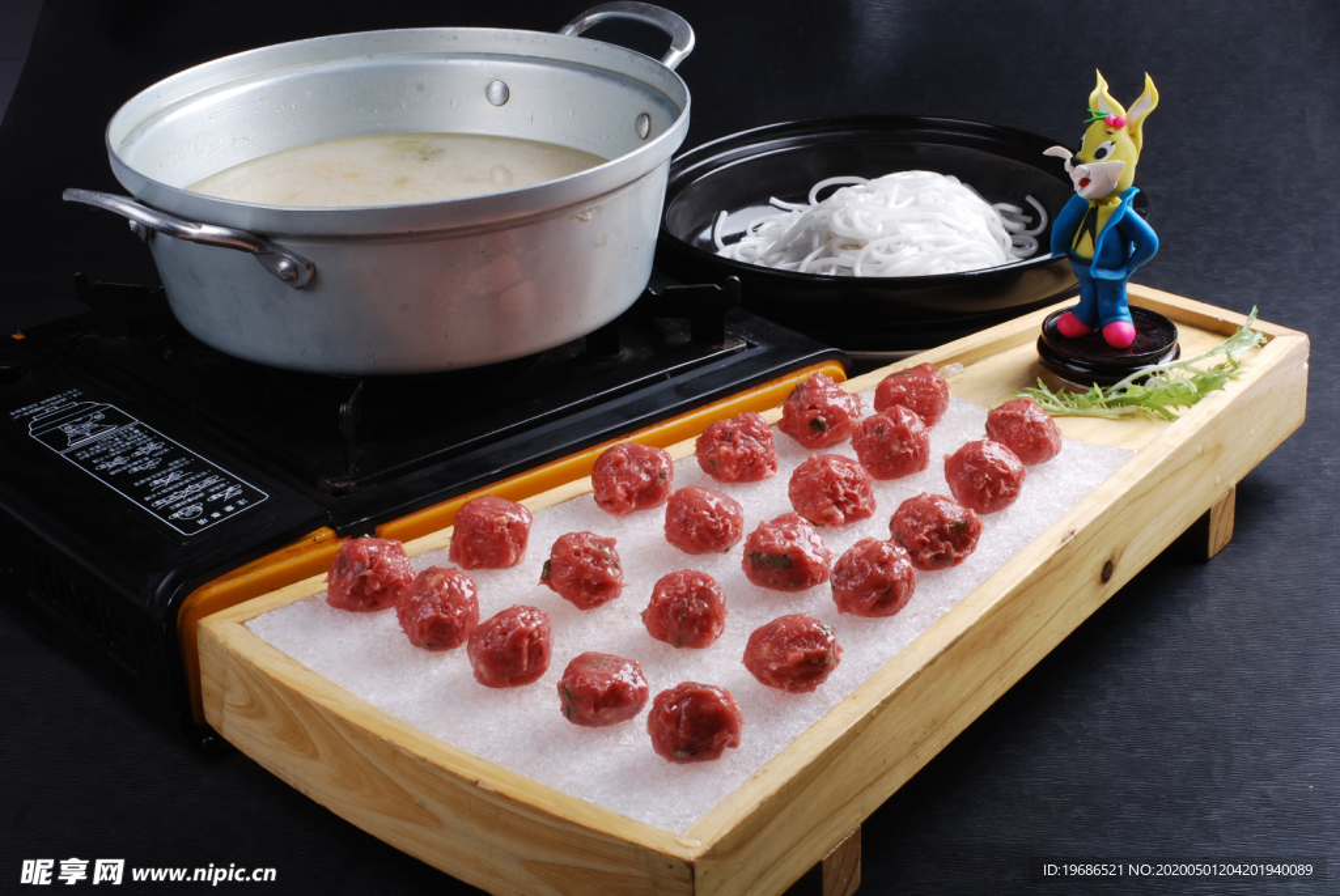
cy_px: 448
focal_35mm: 75
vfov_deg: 18.2
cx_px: 670
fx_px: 2794
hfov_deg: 27.0
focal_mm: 50
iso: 100
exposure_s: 1/125
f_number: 16
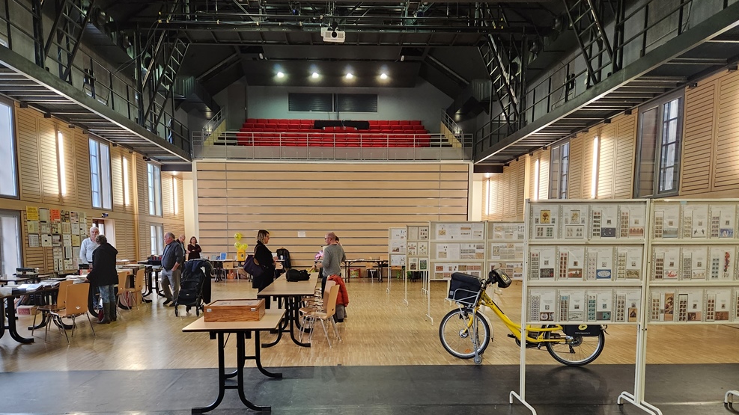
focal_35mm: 26
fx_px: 509
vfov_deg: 43.6
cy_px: 285
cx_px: 359
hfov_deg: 71.9
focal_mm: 5.4
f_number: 1.8
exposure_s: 1/100
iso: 640
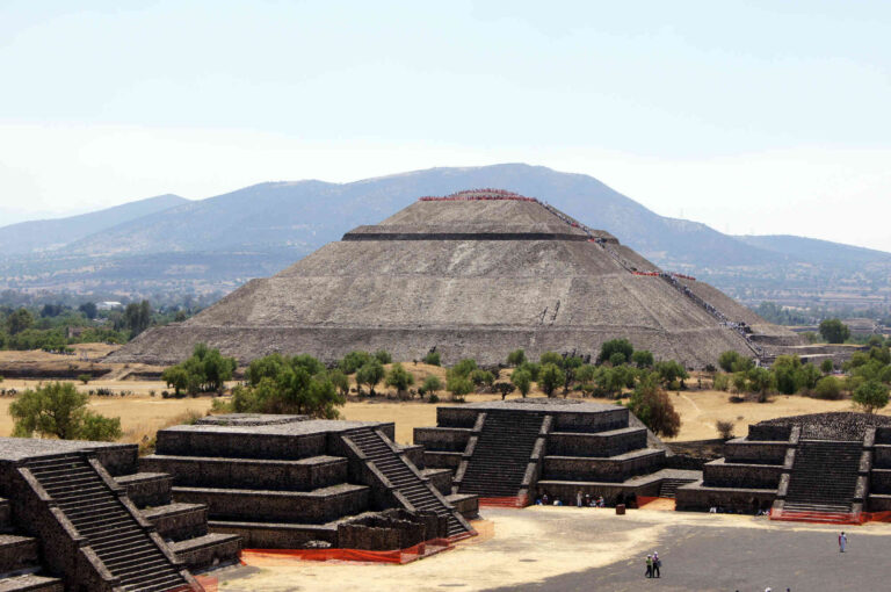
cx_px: 446
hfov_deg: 24.6
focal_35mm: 82
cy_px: 296
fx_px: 2039
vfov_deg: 16.5
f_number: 11
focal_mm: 55
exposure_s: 1/125
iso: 100
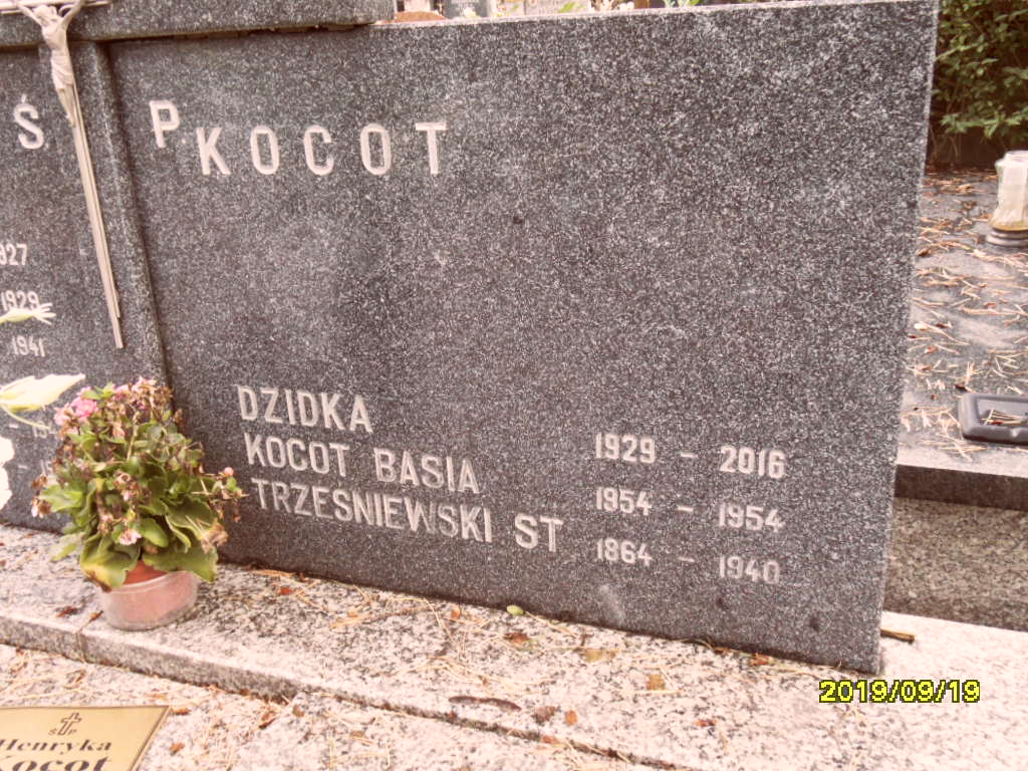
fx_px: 950
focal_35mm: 32
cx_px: 514
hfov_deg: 56.8
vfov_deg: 44.2
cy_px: 386
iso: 160
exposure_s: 1/30
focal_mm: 5.3
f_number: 3.4
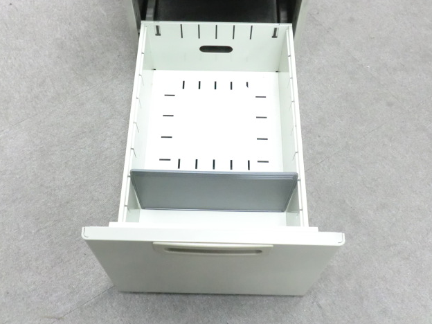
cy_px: 161
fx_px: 487
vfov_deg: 36.8
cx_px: 213
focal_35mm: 39
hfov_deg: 47.9
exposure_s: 1/20
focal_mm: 6.9
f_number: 3.9
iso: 800
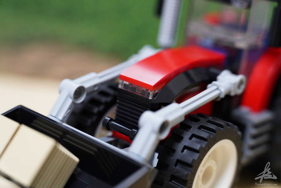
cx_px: 140
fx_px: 546
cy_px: 94
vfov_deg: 19.5
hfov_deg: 28.8
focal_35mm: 70
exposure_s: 1/80
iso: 1600
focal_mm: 70
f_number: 4
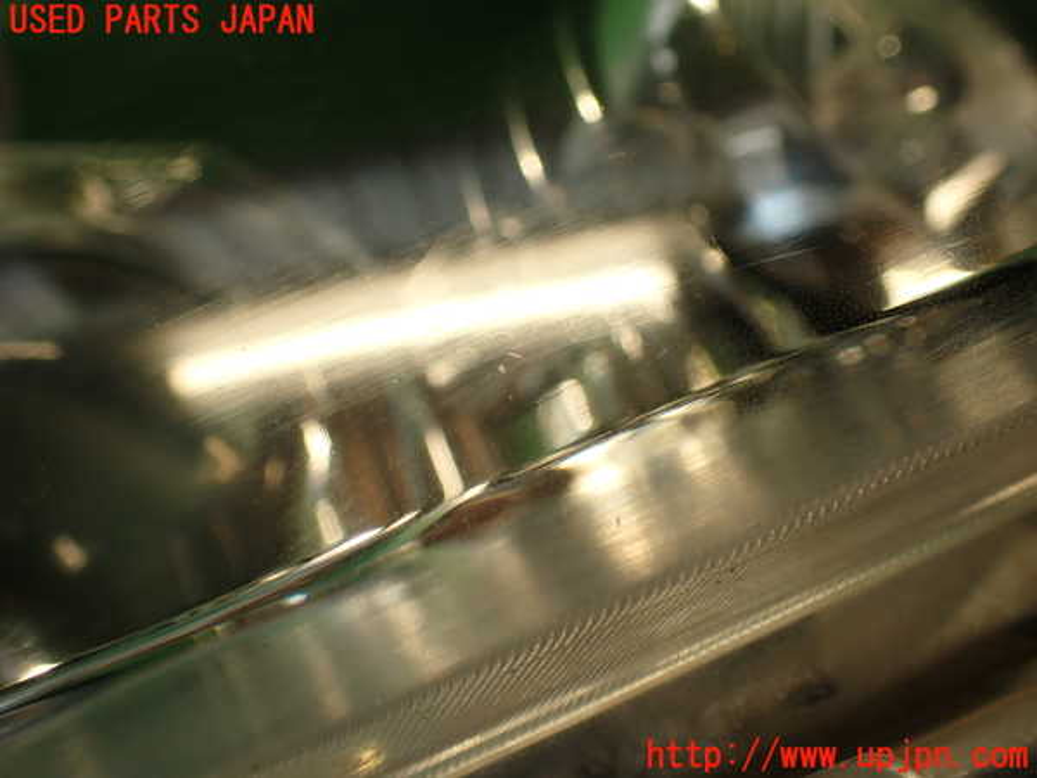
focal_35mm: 32
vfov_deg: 44.2
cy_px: 389
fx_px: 959
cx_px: 518
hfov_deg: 56.8
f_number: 2.4
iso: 100
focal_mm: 5.79
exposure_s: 1/60
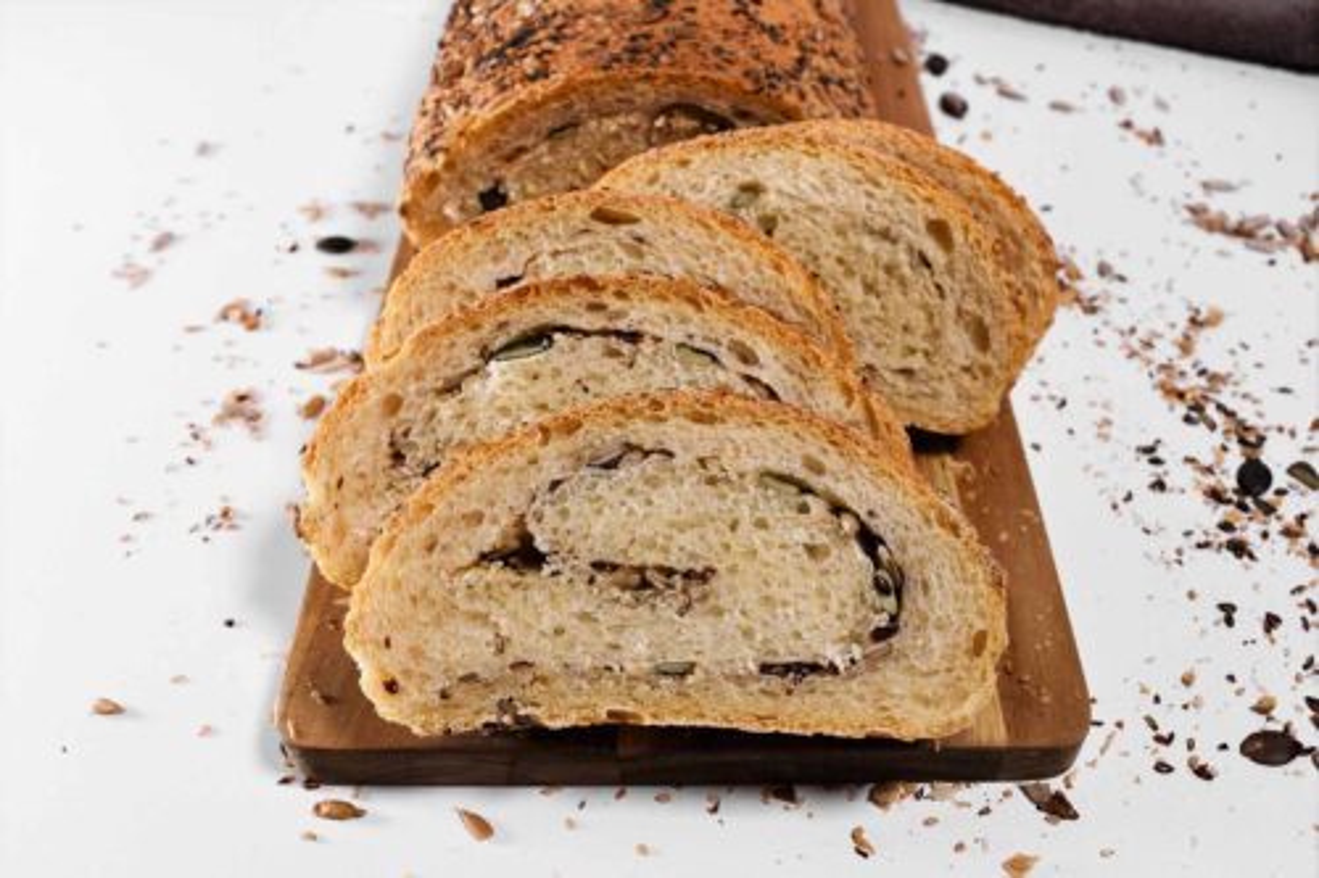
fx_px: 1099
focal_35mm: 30
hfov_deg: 61.9
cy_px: 439
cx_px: 660
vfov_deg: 43.6
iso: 400
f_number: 6.3
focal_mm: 20
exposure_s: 1/60
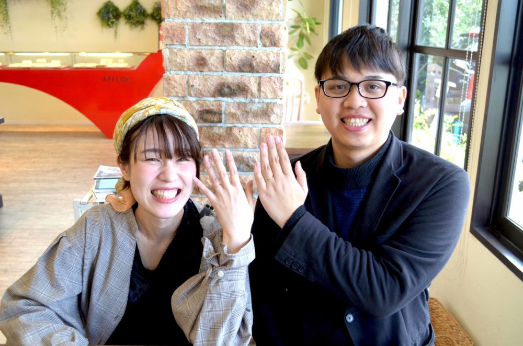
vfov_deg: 34.1
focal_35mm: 39
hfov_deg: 49.6
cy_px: 173
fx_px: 565
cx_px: 262
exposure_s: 1/125
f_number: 4.2
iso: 720
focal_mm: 26
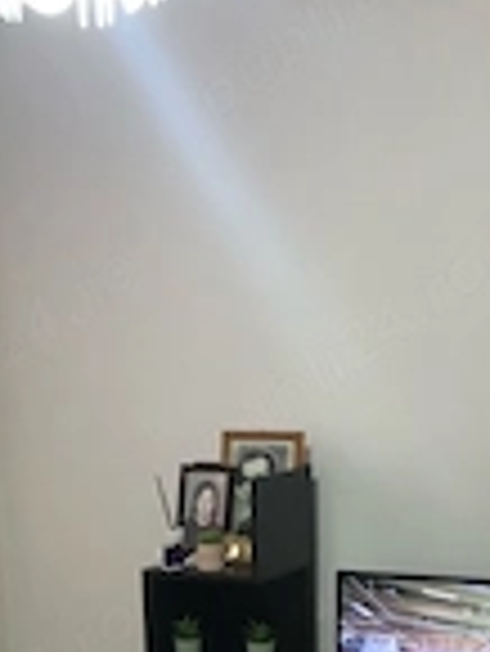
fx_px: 1451
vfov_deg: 23.3
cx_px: 81
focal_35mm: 77
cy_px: 764
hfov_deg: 18.9
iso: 100
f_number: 1.8
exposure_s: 1/17
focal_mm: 3.99
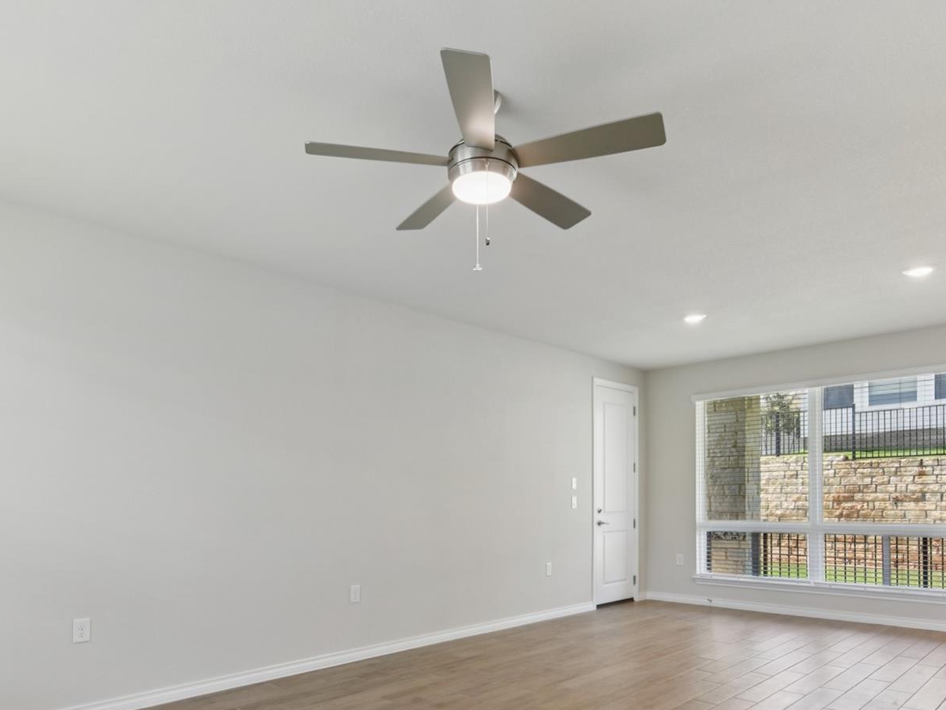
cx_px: 437
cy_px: 518
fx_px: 629
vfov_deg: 56.5
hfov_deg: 73.8
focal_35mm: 23
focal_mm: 14
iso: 125
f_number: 8
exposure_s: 1/8
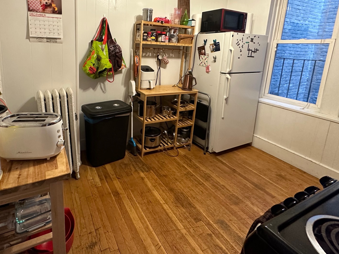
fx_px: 196
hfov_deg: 80.9
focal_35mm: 20
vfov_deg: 64.3
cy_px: 85
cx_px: 137
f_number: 2.2
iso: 500
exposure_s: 1/60
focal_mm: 2.22
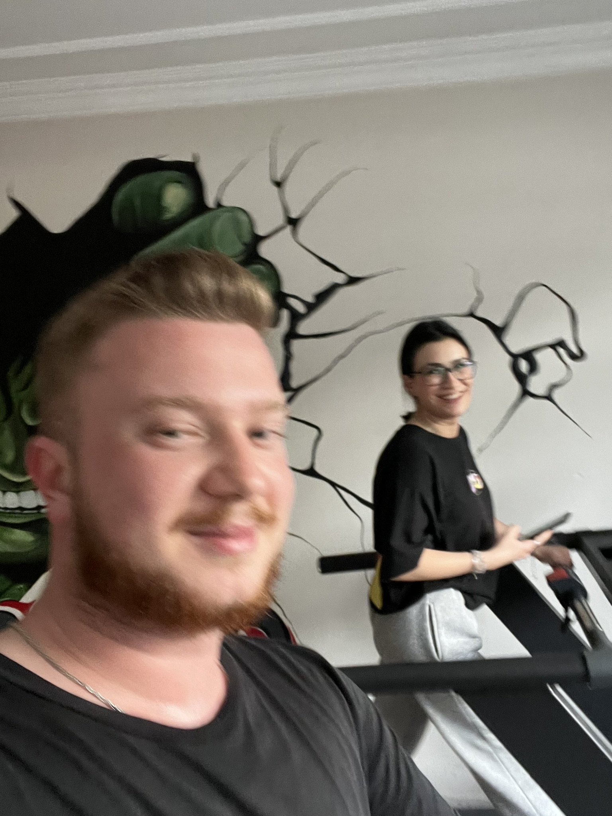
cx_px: 306
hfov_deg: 46.8
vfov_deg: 60.0
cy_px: 408
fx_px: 707
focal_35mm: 30
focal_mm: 2.71
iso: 400
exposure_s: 1/40
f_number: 2.2
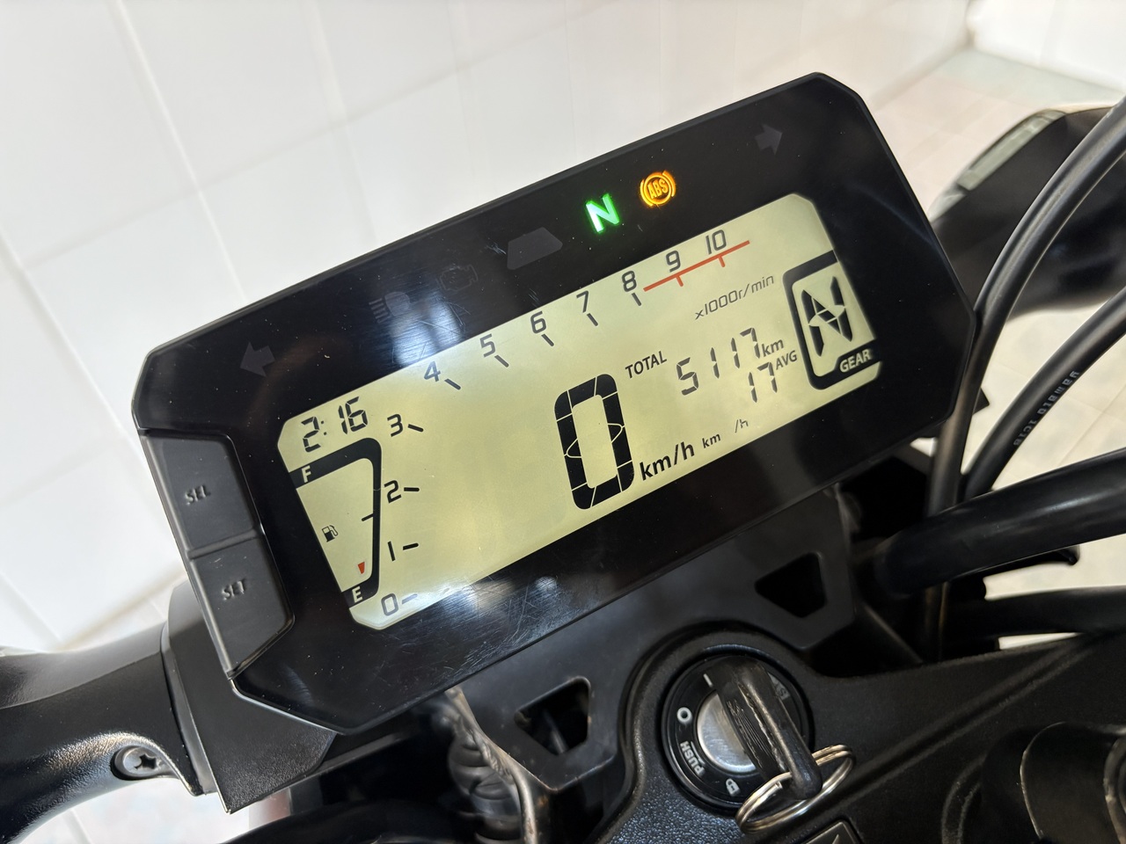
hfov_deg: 67.3
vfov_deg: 53.1
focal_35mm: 26
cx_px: 563
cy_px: 422
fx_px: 846
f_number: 1.6
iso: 200
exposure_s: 1/57
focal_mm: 5.96
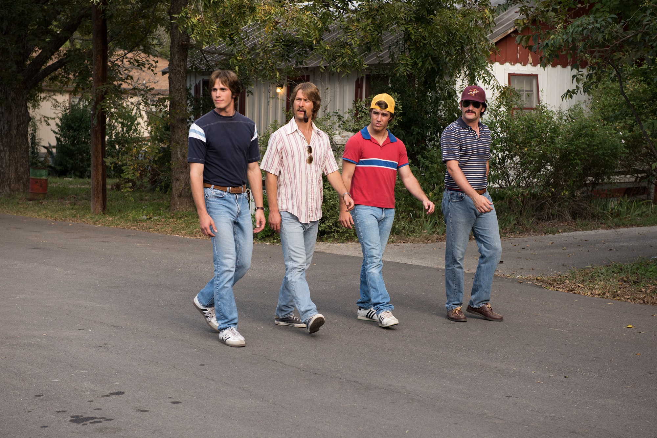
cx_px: 328
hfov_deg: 28.8
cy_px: 219
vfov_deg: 19.5
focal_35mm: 70
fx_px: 1278
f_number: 5
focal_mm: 70
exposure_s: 1/400
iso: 400
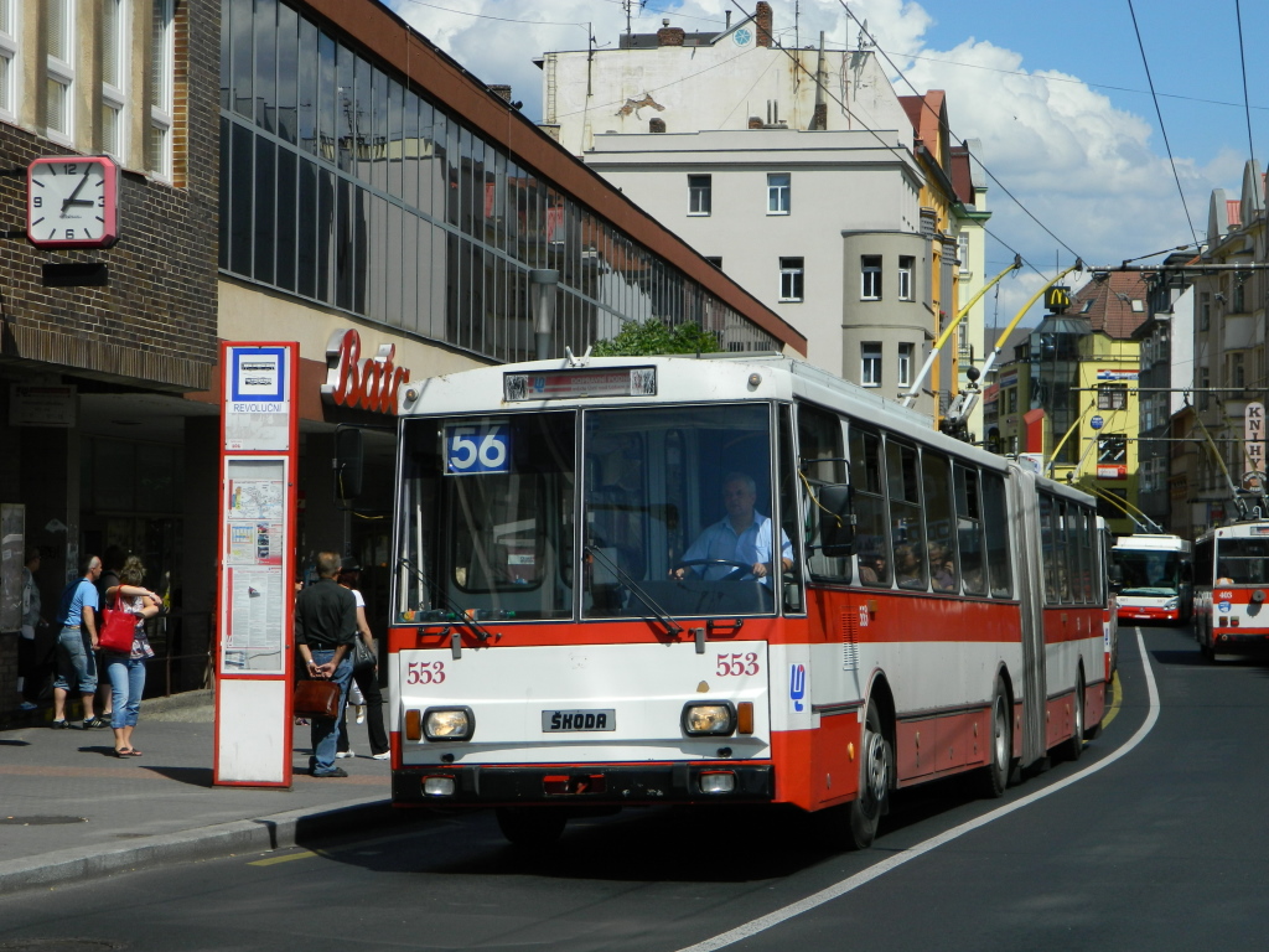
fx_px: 3079
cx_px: 634
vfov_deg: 17.6
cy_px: 476
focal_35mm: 84
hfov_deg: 23.3
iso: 80
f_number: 4.2
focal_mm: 15.1
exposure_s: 1/1000
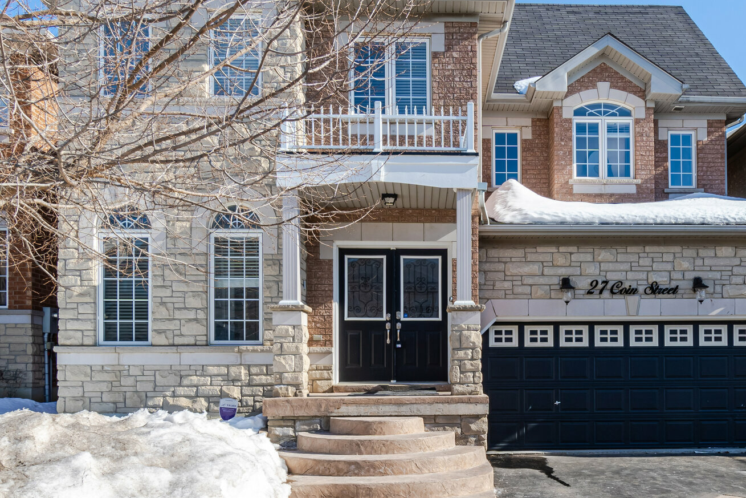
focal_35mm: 22
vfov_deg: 56.9
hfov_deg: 77.7
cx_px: 447
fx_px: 456
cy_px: 203
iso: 50
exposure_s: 1/80
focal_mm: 10
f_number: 11
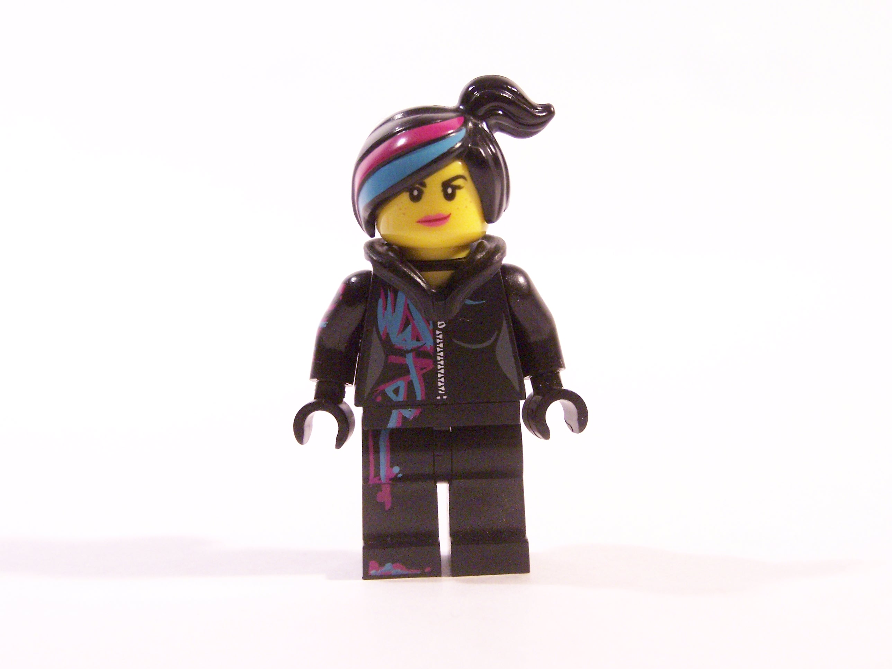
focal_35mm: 67
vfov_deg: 21.9
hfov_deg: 29.0
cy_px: 334
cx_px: 446
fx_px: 1726
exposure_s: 1/30
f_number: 3.6
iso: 400
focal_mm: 11.1
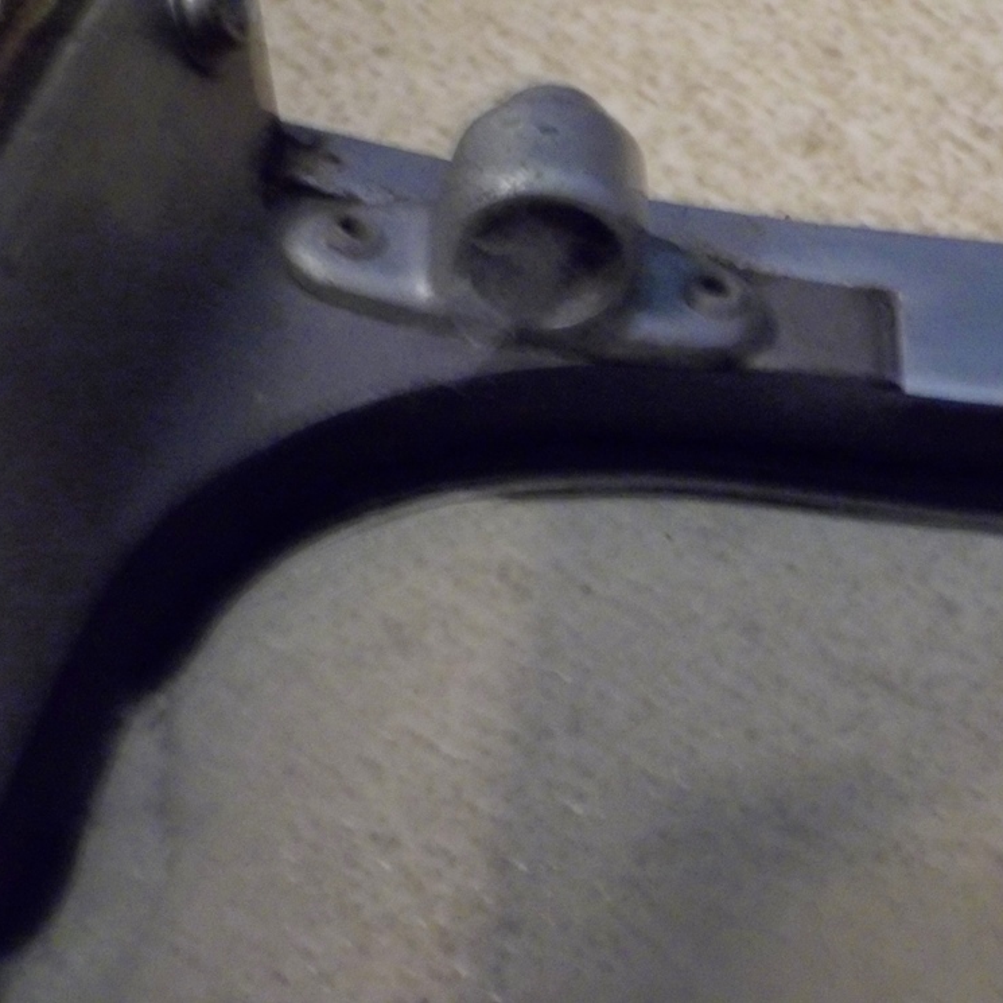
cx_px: 654
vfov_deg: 10.9
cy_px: 502
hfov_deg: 10.9
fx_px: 5245
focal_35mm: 160
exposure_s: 1/8
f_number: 5.9
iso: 400
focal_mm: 24.5
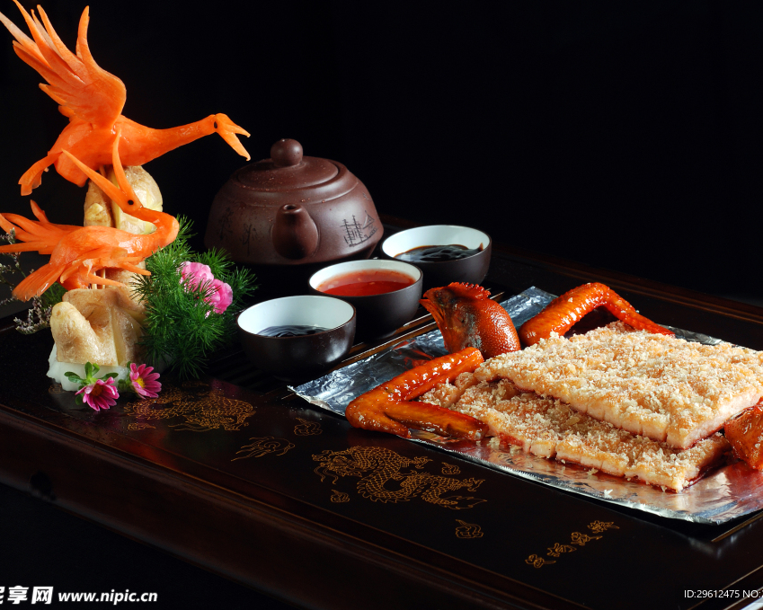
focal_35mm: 102
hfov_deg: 18.8
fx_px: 2303
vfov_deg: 15.1
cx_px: 428
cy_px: 304
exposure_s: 1/160
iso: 200
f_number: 11
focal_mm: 60
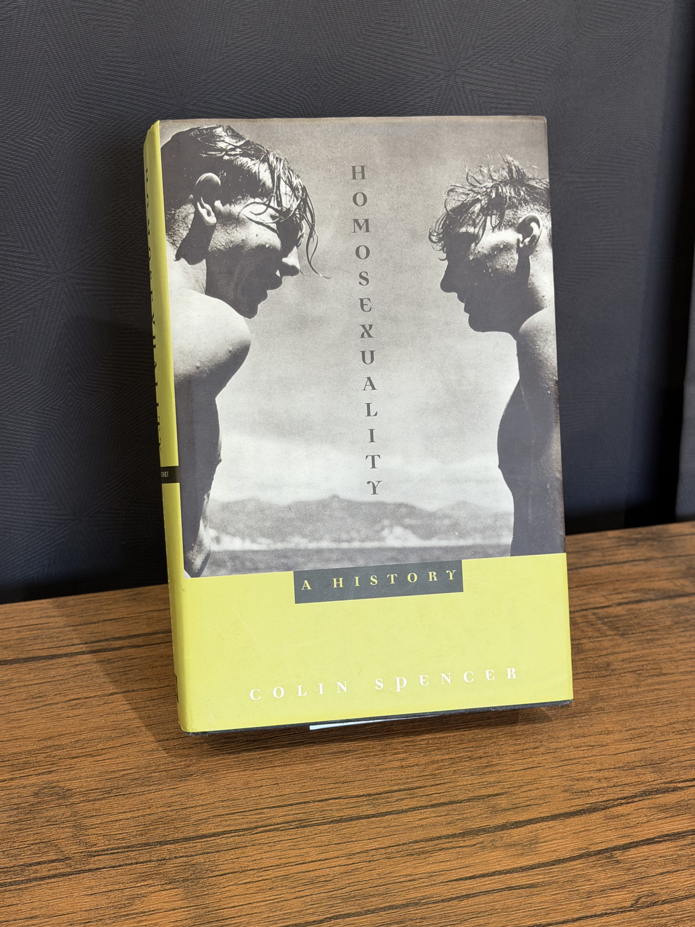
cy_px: 464
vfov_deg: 39.7
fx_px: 1285
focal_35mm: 48
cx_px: 348
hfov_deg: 30.3
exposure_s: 1/50
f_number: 1.78
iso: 160
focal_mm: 6.76
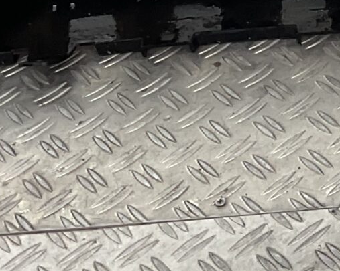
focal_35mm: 143
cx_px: 477
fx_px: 1438
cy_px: -159
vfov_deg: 10.4
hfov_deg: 12.9
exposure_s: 1/100
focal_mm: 3
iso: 32
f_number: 1.8
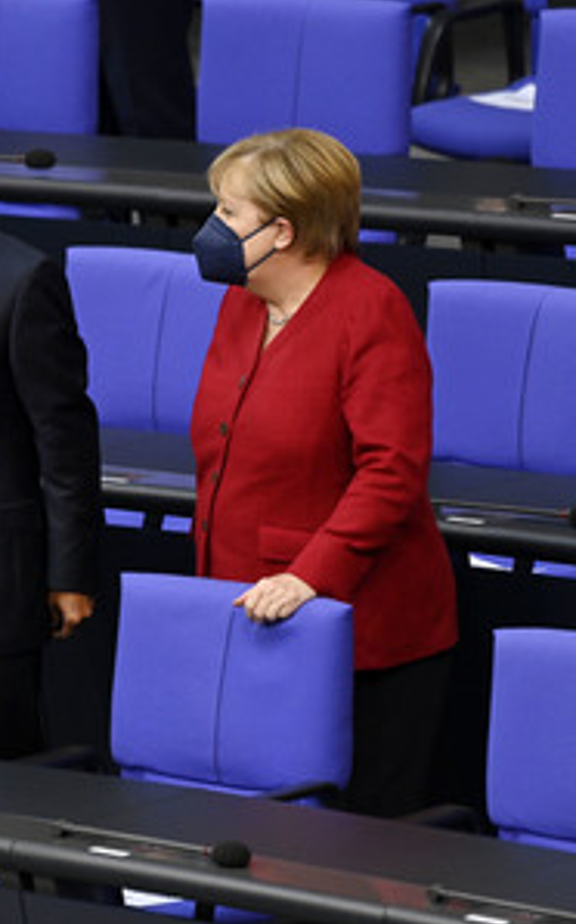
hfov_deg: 2.7
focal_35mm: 478
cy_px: 462
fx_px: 12017
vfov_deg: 4.4
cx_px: -60
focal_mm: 310
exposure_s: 1/320
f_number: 5.6
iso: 5000
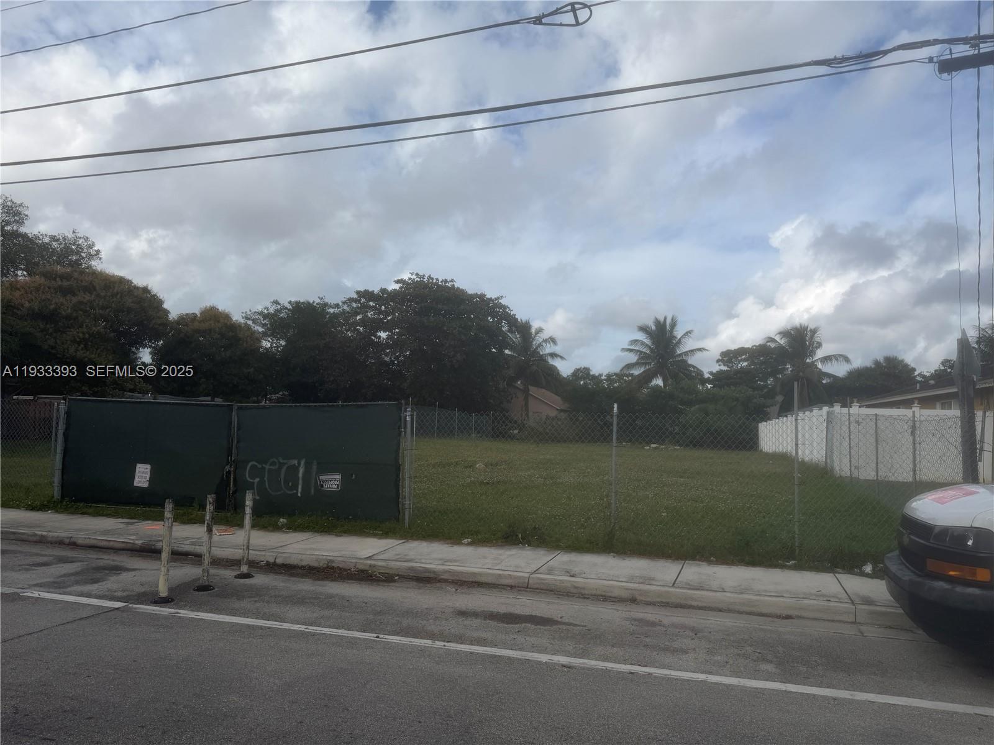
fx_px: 689
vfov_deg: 56.8
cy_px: 372
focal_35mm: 24
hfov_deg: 71.6
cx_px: 497
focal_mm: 6.76
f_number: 1.78
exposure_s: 1/5714
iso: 80
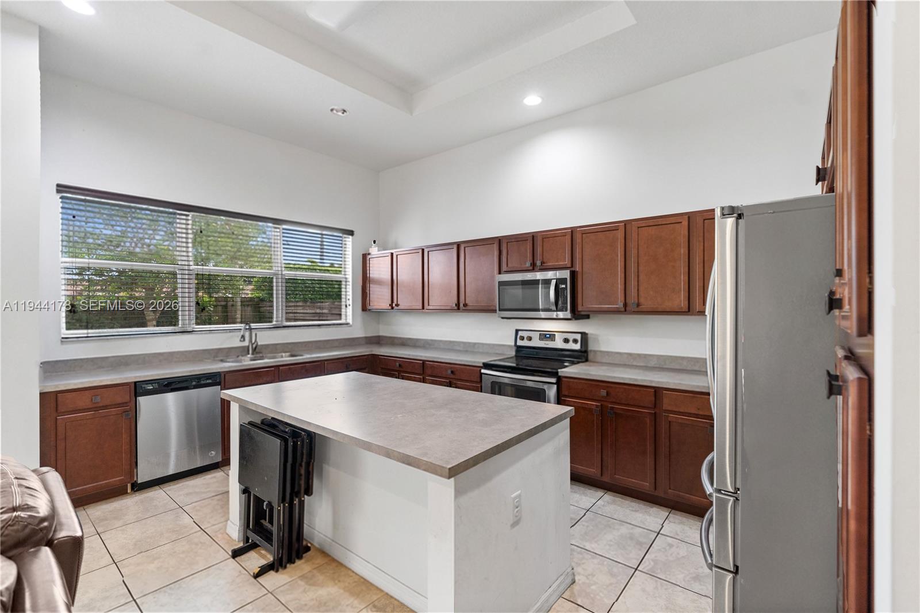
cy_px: 306
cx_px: 460
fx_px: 409
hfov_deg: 96.7
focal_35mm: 16
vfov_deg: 73.7
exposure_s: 1/15
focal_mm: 16
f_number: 4.5
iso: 500
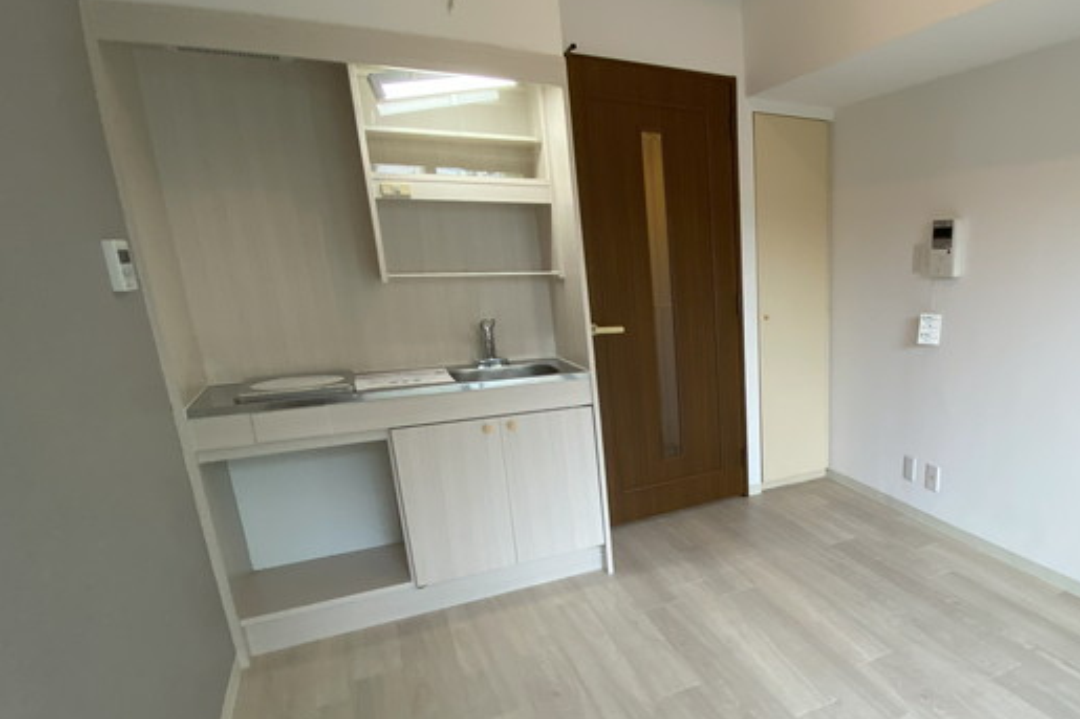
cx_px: 803
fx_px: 630
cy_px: 451
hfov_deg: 75.6
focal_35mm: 21
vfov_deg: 58.7
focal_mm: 1.54
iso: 100
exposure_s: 1/100
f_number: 2.4
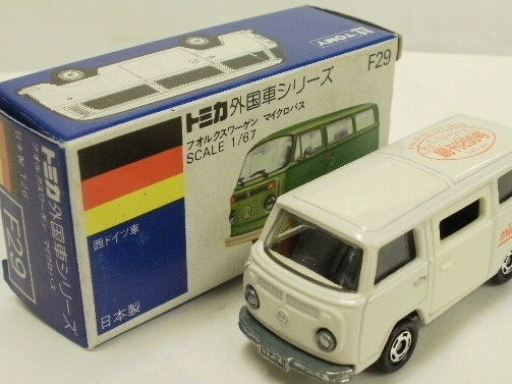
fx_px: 828
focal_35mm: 56
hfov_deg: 34.3
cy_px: 195
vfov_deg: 26.1
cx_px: 281
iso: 125
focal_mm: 7.7
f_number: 4
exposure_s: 1/20
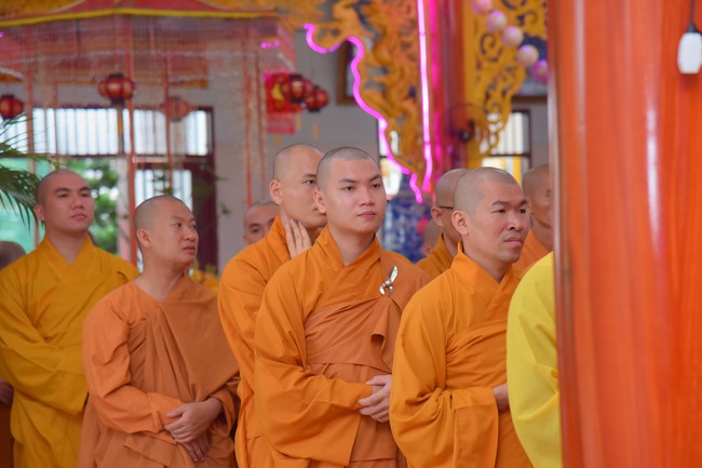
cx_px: 351
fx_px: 2339
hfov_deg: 17.1
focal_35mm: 120
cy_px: 234
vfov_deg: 11.4
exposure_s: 1/125
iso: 1250
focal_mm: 120
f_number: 5.6
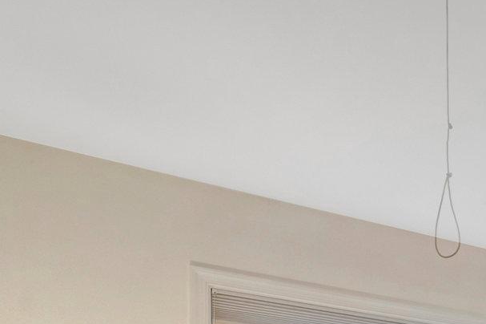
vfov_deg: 20.4
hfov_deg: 24.1
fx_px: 729
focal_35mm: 54
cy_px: 520
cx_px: 807
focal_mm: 16
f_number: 8
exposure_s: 1/60
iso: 1250
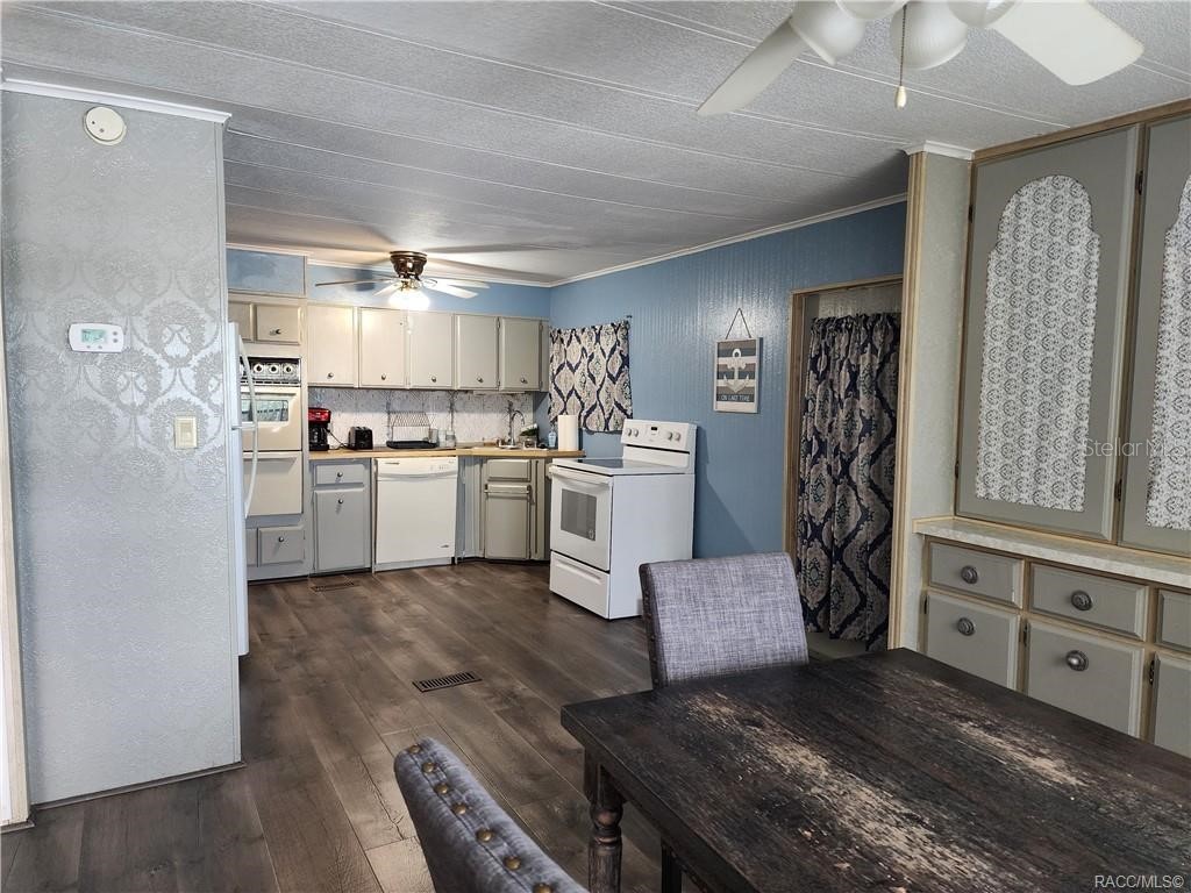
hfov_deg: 73.9
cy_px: 446
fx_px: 791
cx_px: 596
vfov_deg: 58.9
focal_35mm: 23
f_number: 1.8
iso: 640
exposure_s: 1/120
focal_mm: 6.4
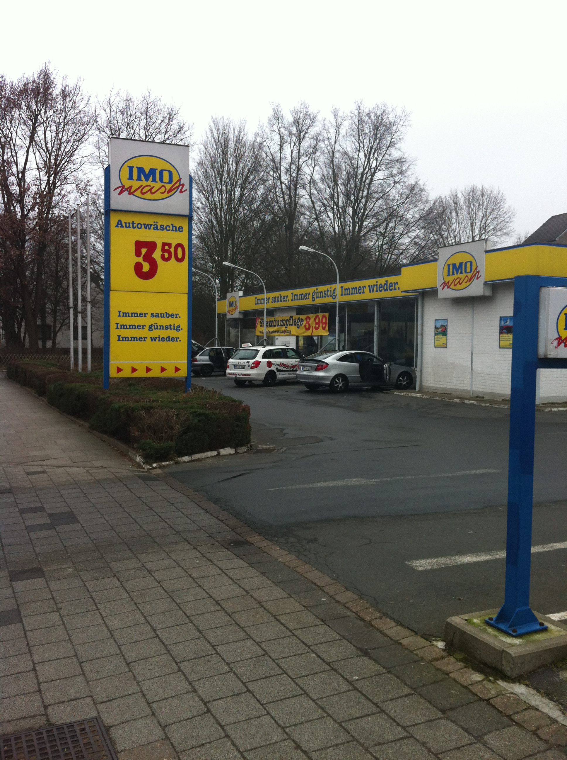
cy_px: 380
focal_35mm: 35
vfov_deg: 52.7
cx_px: 284
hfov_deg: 40.6
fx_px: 766
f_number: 2.8
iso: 80
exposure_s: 1/387
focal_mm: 3.85
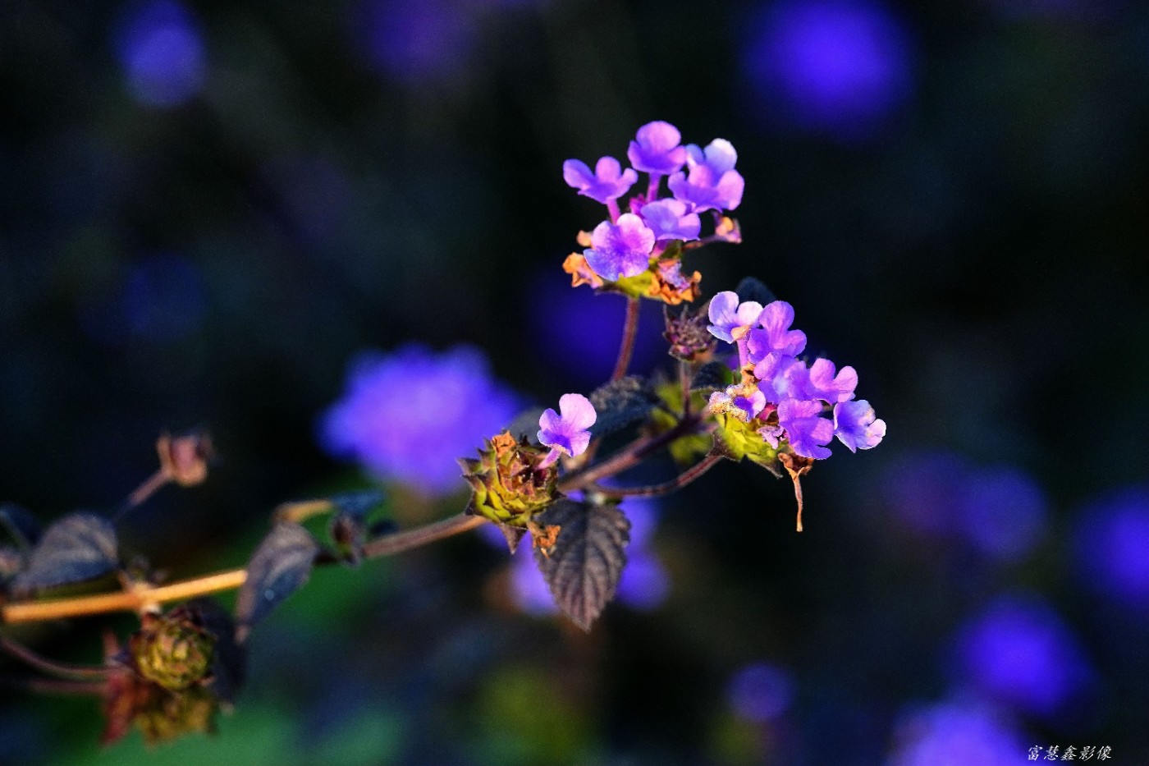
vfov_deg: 6.9
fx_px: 6382
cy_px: 383
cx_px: 574
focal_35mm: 200
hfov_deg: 10.3
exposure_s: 1/500
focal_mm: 200
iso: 400
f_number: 5.6
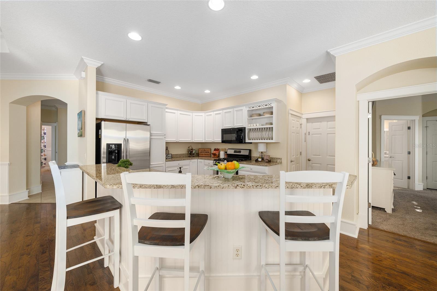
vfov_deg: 81.2
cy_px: 146
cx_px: 218
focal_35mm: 14
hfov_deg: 104.3
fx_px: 170
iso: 320
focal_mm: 14
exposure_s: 1/20
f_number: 8
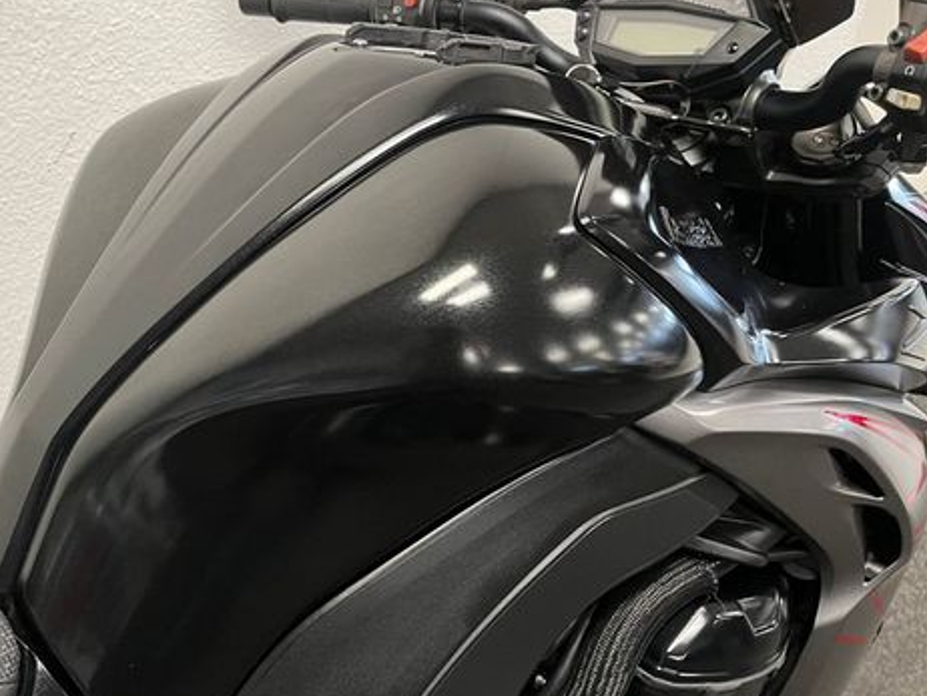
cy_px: 373
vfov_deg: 39.7
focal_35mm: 36
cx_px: 289
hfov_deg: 50.2
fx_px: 965
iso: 160
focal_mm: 5.1
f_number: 1.6
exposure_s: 1/50
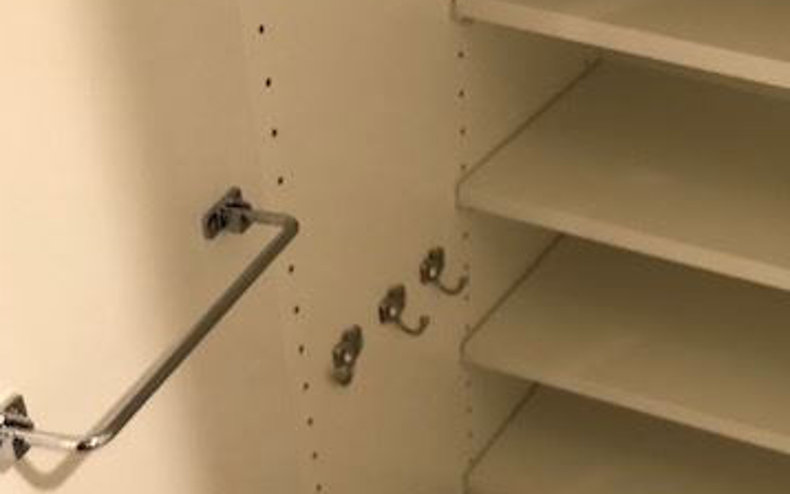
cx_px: 684
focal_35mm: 53
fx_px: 1141
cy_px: 430
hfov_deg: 36.2
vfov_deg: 23.9
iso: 100
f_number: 1.8
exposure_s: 1/17
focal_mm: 3.99
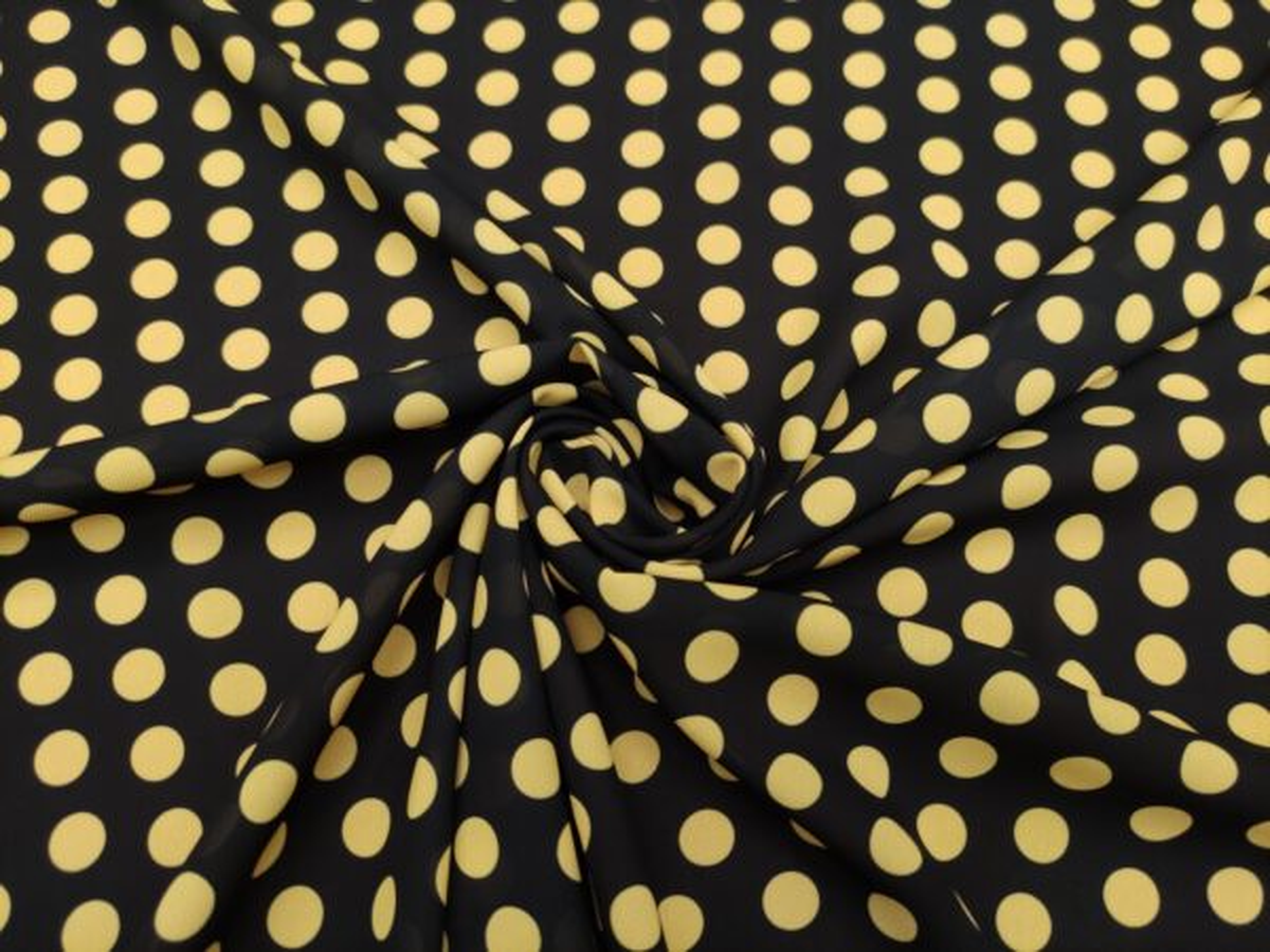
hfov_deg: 69.4
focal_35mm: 25
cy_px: 476
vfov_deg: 54.9
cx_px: 635
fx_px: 917
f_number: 1.89
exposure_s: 1/100
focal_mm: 5.43
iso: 250
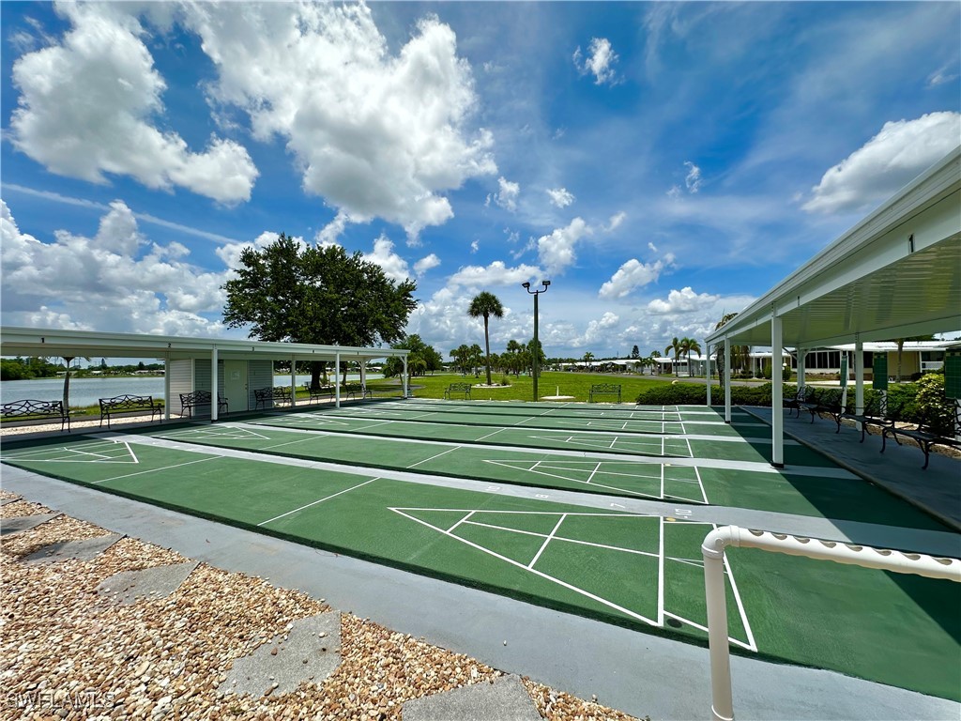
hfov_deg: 102.1
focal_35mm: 14
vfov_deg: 85.7
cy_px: 360
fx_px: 389
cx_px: 480
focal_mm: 2.22
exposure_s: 1/3731
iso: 50
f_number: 2.2
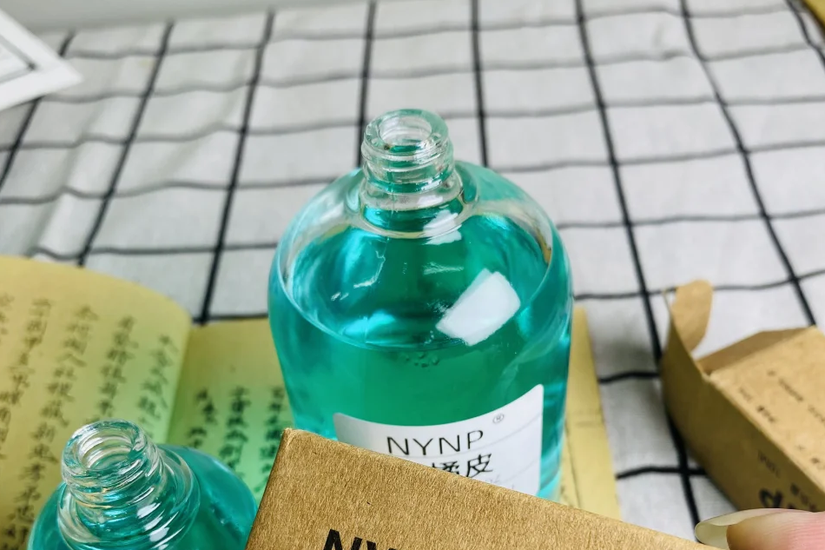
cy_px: 487
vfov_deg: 31.2
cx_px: 419
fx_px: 939
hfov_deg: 47.4
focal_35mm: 41
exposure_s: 1/262
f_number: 1.8
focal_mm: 4.25
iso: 32
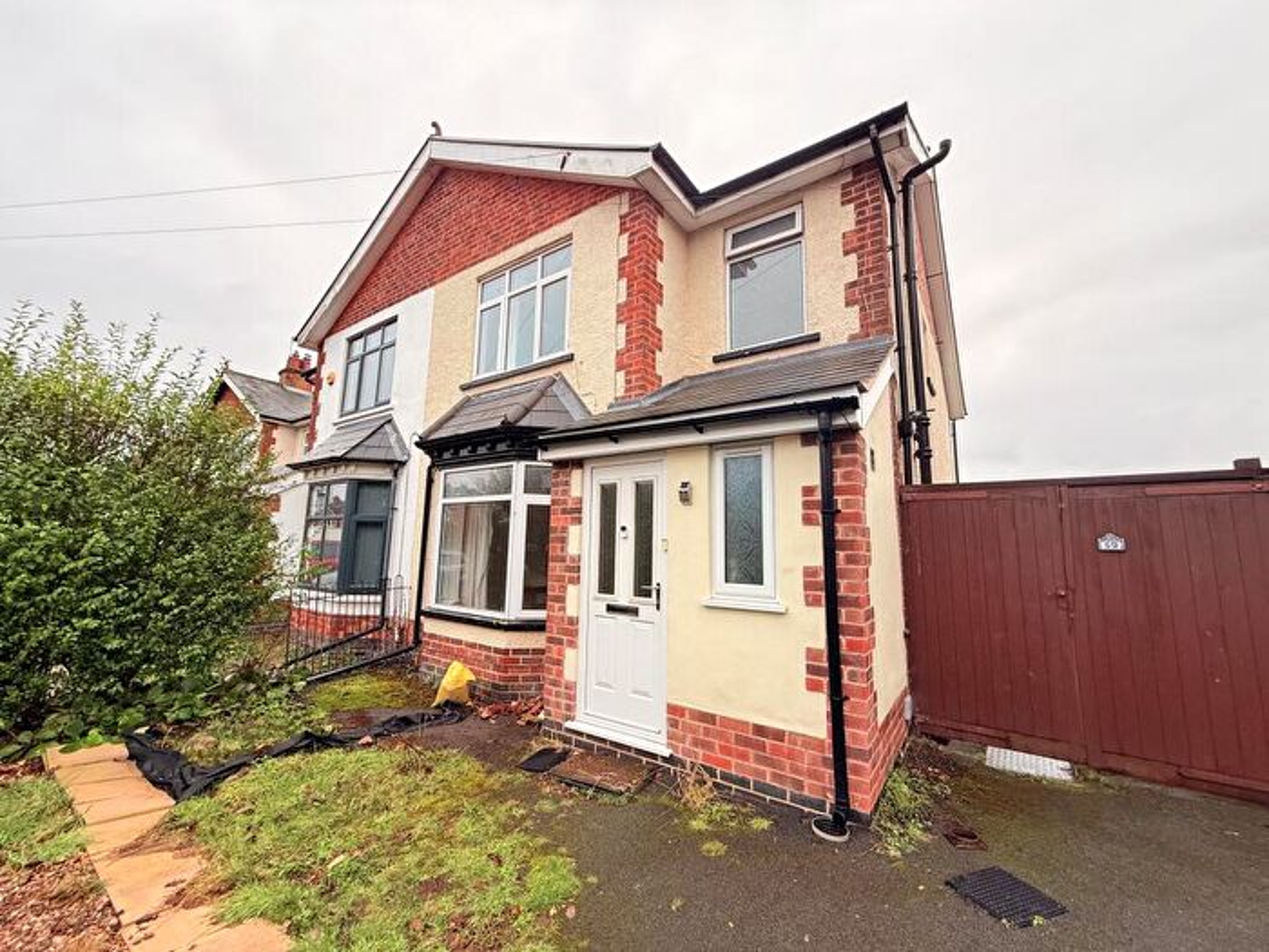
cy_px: 476
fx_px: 513
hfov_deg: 102.1
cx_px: 634
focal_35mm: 14
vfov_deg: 85.7
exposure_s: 1/346
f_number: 2.2
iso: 50
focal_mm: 2.22
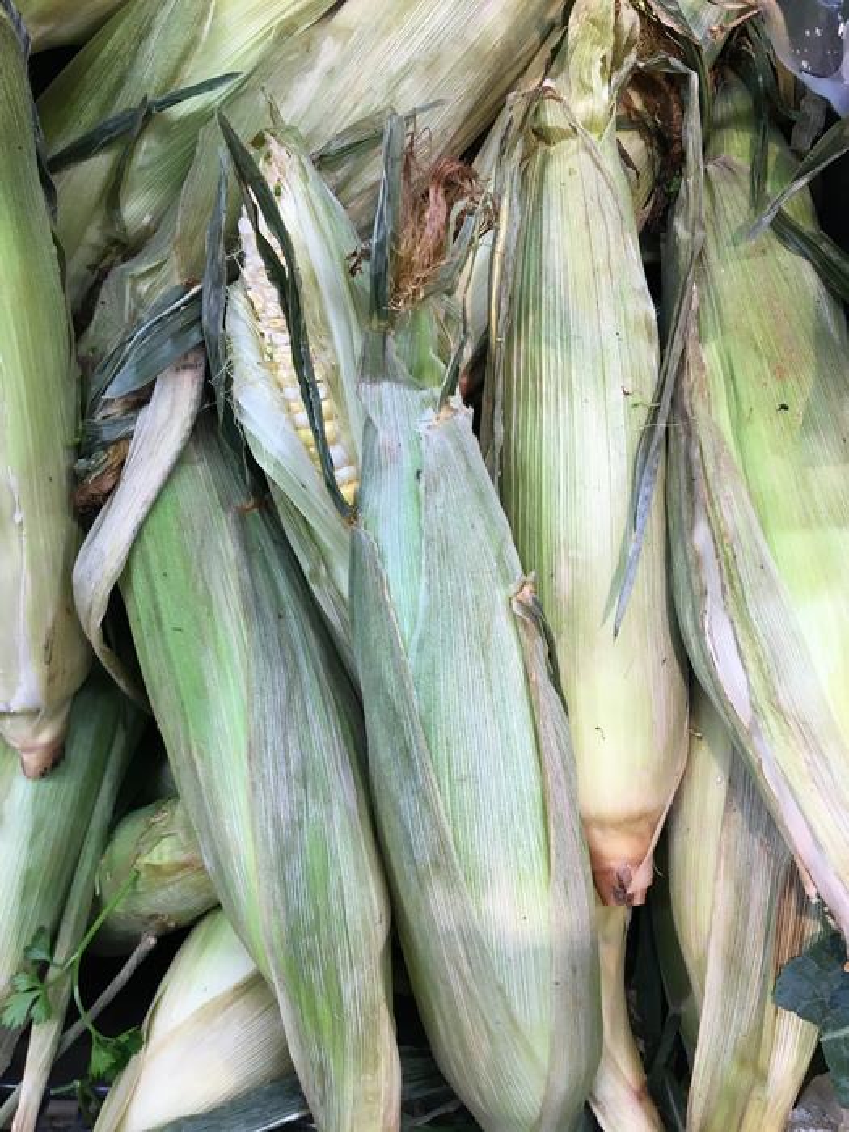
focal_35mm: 29
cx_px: 424
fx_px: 948
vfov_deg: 61.7
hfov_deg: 48.2
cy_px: 566
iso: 25
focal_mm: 4.15
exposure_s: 1/30
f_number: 2.2
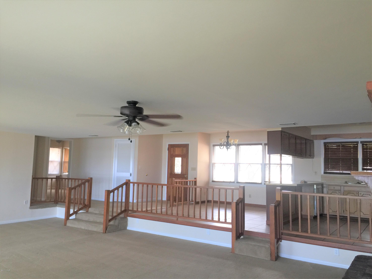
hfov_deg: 61.7
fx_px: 312
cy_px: 140
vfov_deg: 48.2
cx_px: 186
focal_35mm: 29
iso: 40
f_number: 2.2
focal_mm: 4.15
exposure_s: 1/15
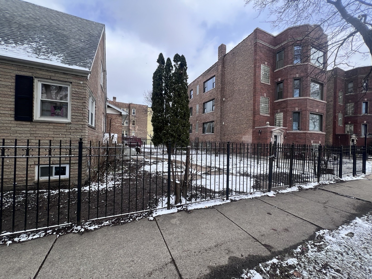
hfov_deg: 106.2
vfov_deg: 89.9
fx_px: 140
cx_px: 186
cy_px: 140
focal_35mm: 13
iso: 32
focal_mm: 1.57
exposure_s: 1/669
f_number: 1.8
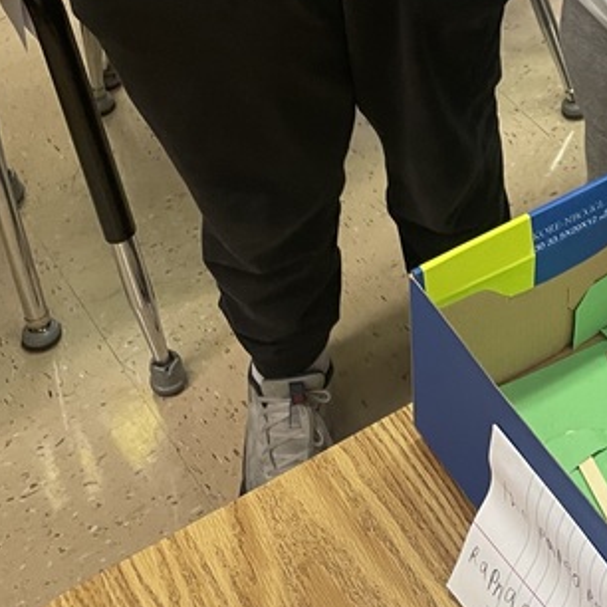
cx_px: 674
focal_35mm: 77
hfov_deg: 21.3
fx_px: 1528
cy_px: -188
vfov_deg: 20.5
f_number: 1.6
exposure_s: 1/60
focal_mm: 4.2
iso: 100
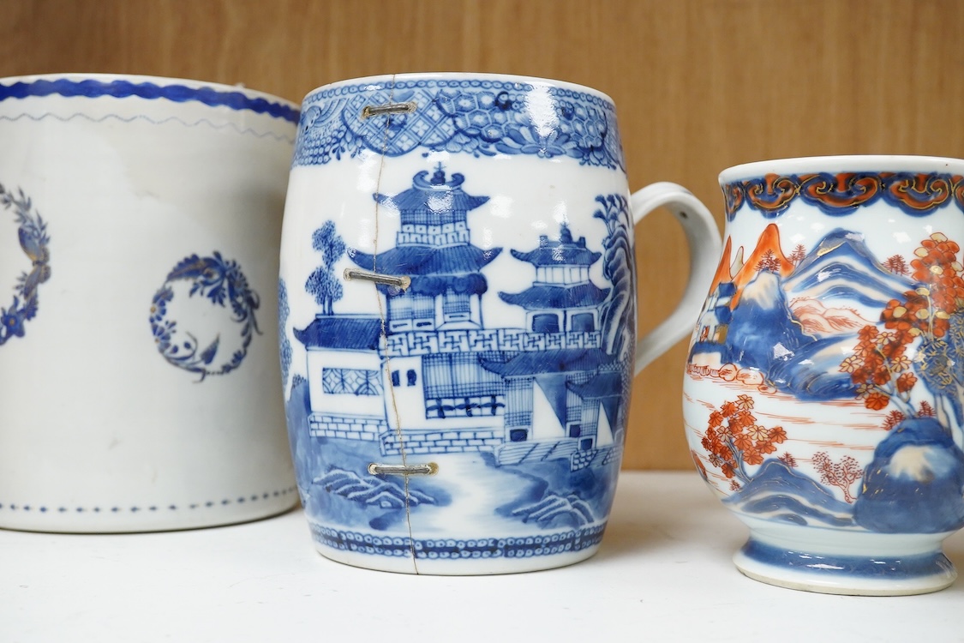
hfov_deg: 43.6
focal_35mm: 45
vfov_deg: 29.9
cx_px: 482
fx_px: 1205
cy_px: 322
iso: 2500
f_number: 9
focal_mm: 30
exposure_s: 1/160
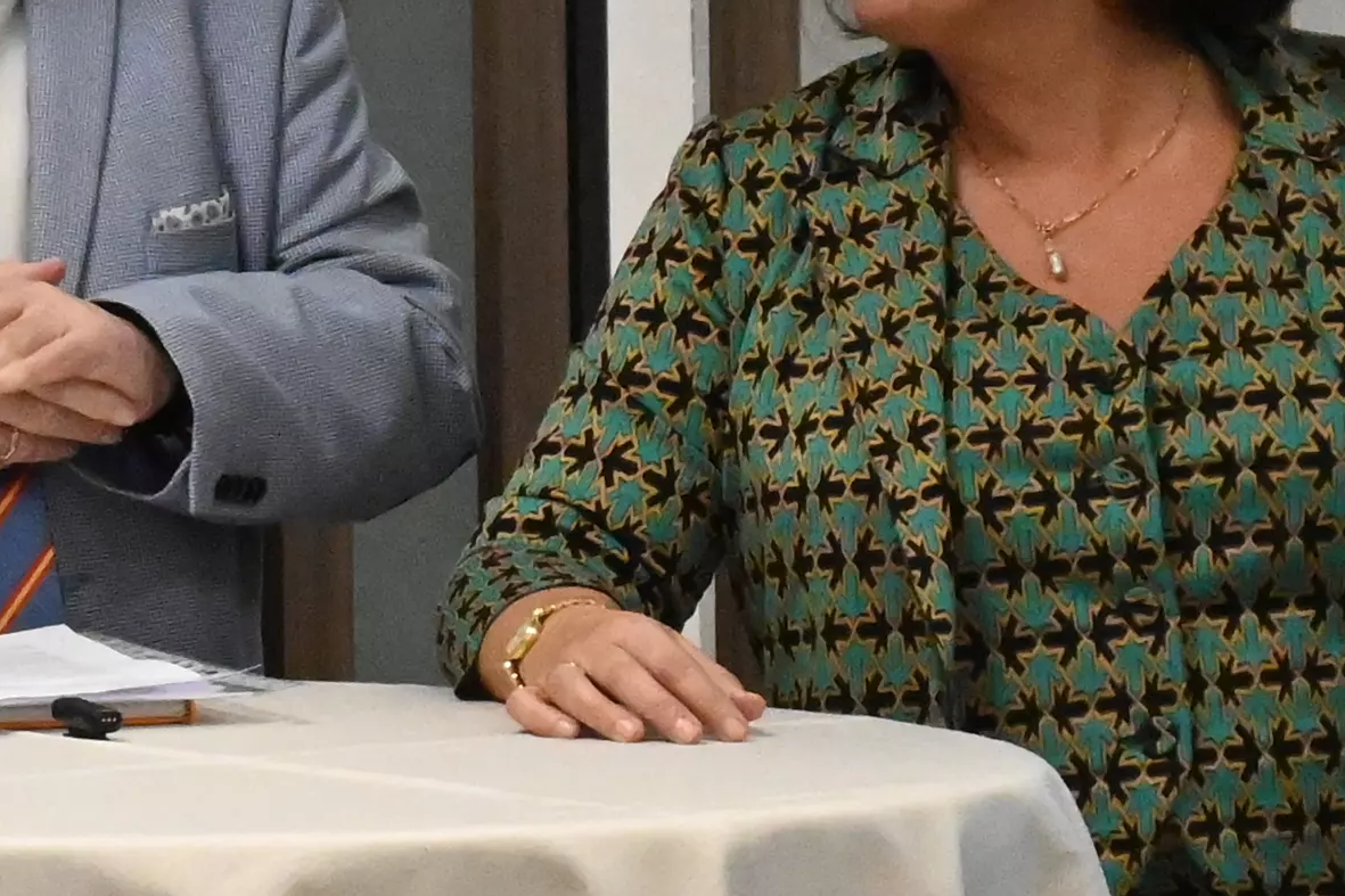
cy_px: 804
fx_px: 8717
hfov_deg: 8.7
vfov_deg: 5.9
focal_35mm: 233
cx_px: -369
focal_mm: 33
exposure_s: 1/250
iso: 6400
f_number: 8
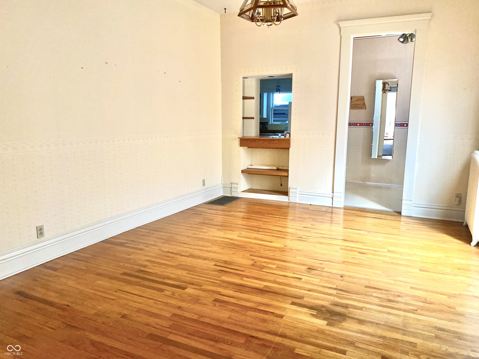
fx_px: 360
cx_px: 240
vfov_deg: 53.1
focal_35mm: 26
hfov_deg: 67.3
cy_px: 180
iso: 250
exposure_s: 1/60
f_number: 1.8
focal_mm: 4.25
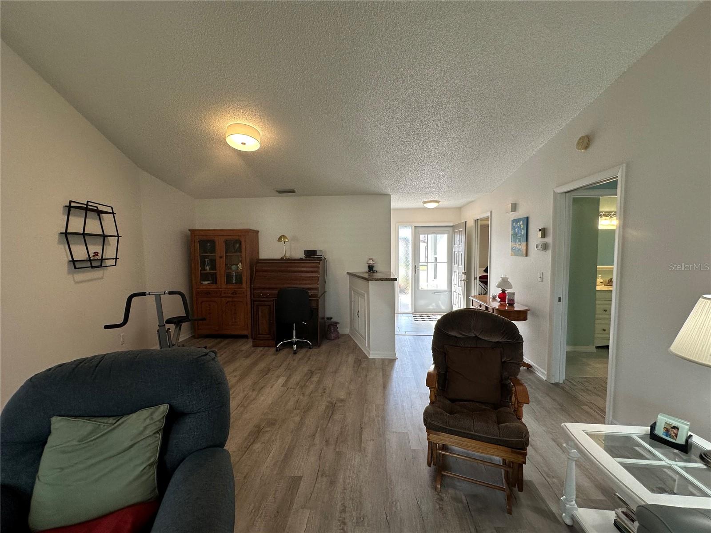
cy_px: 266
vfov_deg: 85.7
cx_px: 356
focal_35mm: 14
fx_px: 288
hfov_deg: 102.1
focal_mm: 2.22
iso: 125
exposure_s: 1/120
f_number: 2.2
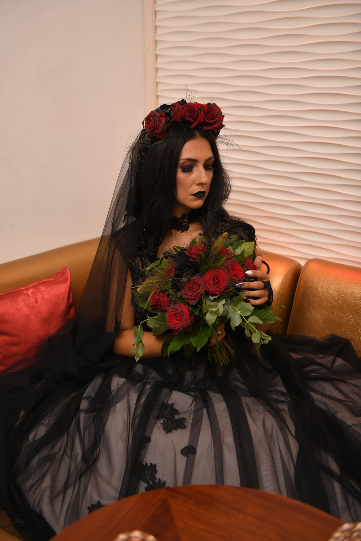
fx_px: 572
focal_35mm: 38
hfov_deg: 35.1
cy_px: 270
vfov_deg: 50.7
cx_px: 180
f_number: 2.8
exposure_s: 1/250
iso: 640
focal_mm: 38
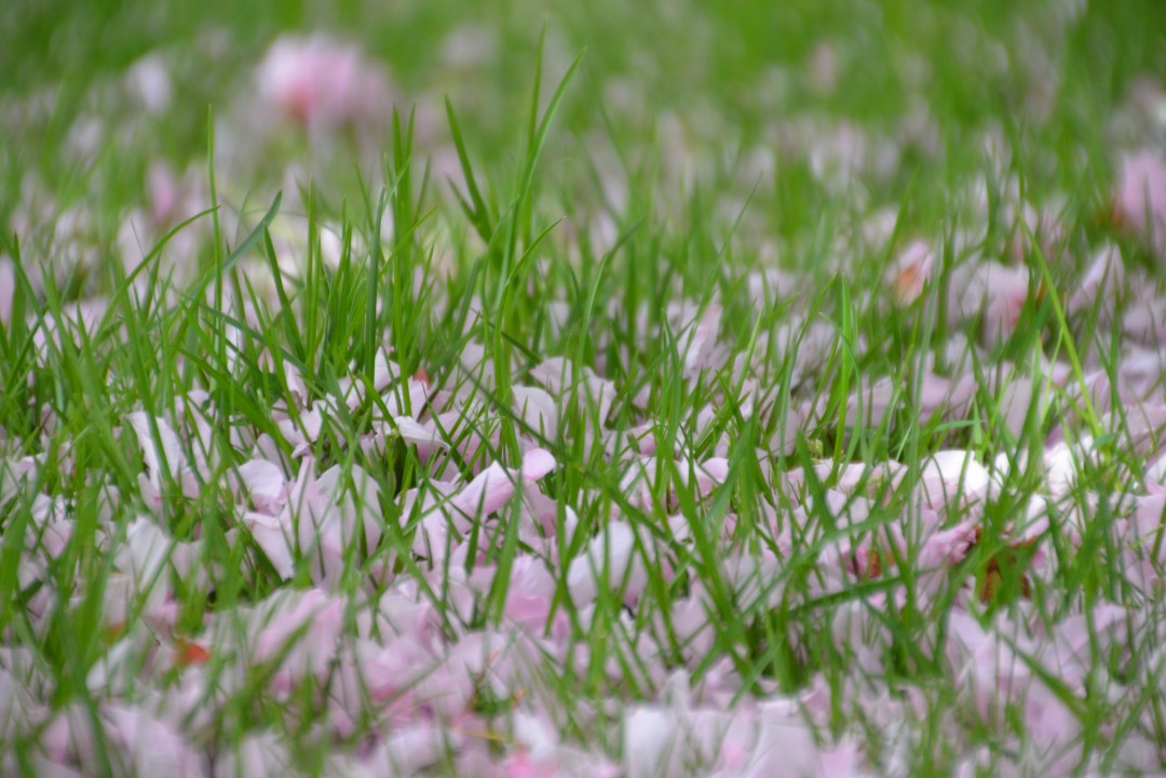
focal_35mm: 405
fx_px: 13116
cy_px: 389
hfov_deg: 5.1
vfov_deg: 3.4
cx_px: 583
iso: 560
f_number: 6.3
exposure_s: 1/250
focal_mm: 270
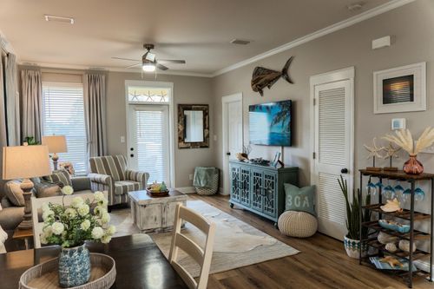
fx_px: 301
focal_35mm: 25
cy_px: 144
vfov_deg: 51.3
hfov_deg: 71.5
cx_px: 217
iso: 160
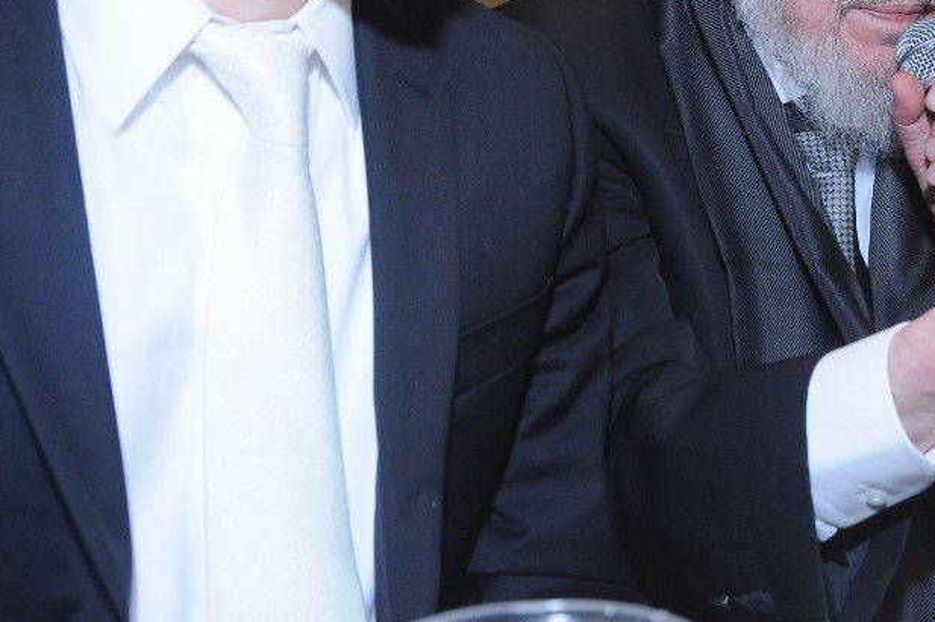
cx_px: 894
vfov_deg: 23.9
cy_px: 153
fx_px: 1453
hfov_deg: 33.2
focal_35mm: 56
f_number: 6.3
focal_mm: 18
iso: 640
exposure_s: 1/60
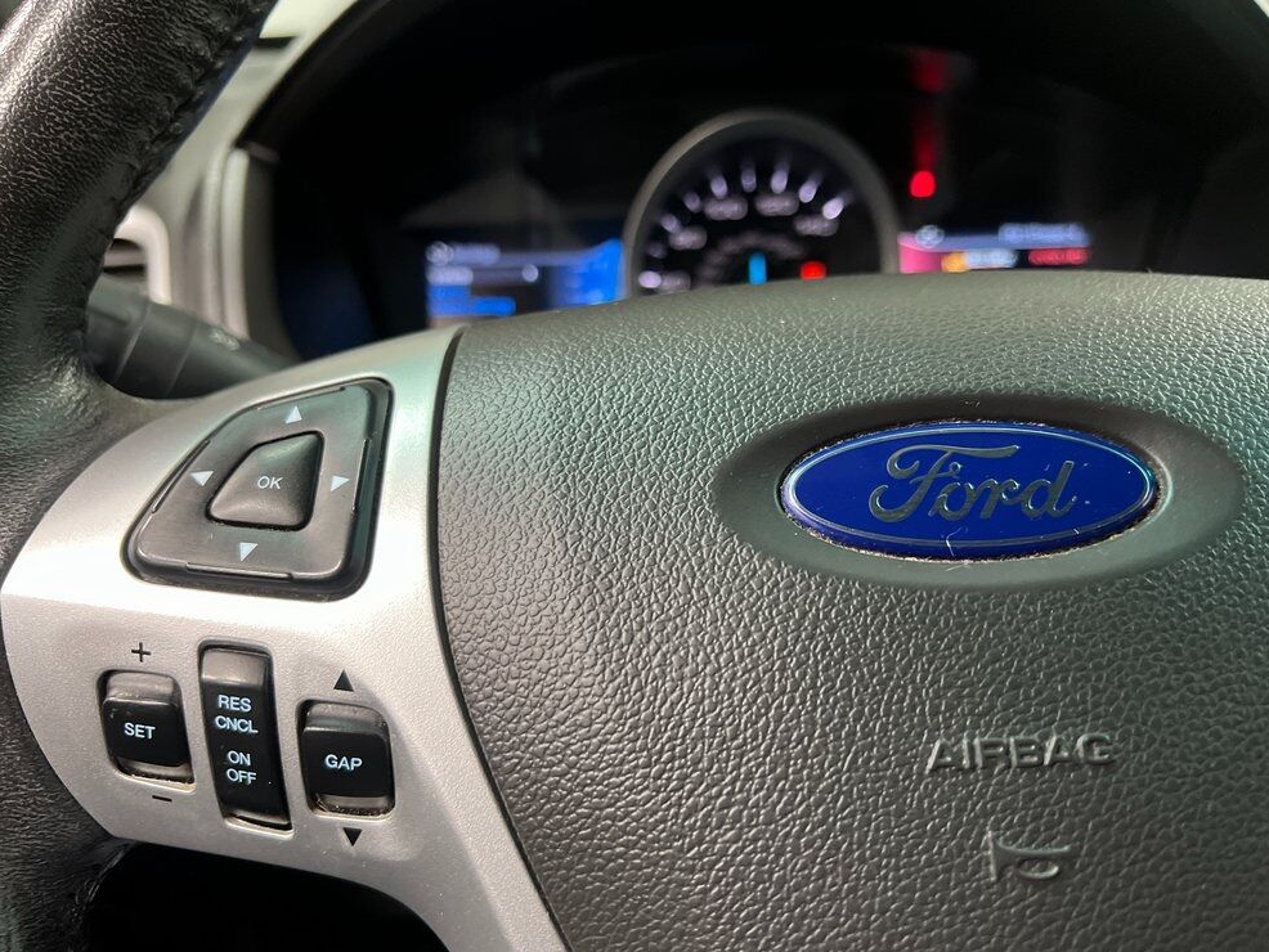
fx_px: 990
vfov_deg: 51.4
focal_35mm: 27
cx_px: 629
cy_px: 480
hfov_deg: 65.3
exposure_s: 1/60
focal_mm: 5.7
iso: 500
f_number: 1.5
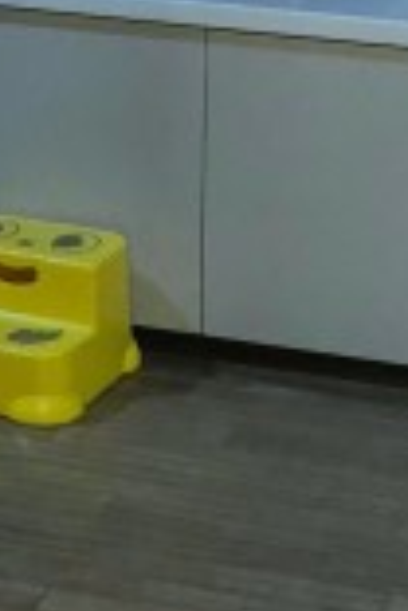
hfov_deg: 9.1
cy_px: -141
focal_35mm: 149
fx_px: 2533
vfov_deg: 13.4
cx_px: -20
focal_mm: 3.99
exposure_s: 1/16
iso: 50
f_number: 1.8
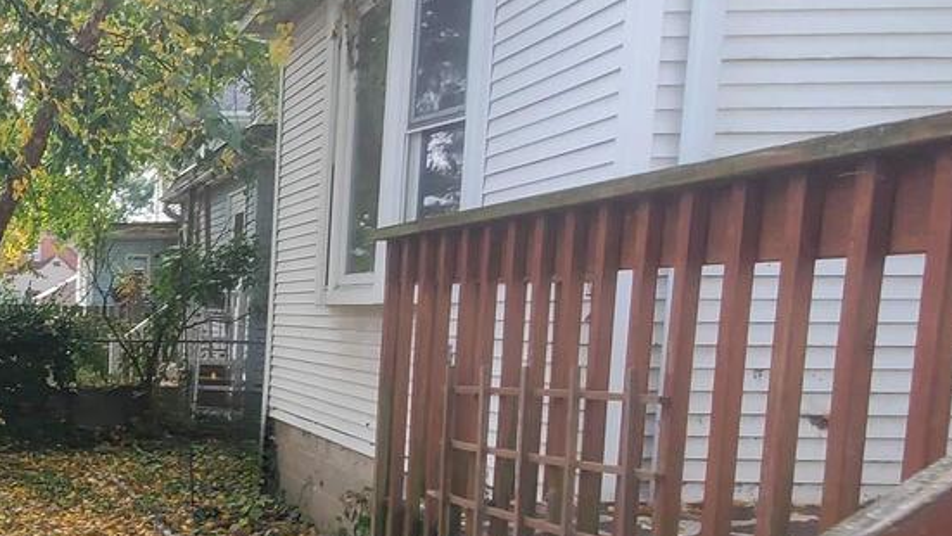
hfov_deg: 42.7
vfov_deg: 31.3
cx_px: -86
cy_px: 417
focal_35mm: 37
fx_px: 934
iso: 64
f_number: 2.2
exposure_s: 1/120
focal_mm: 1.8
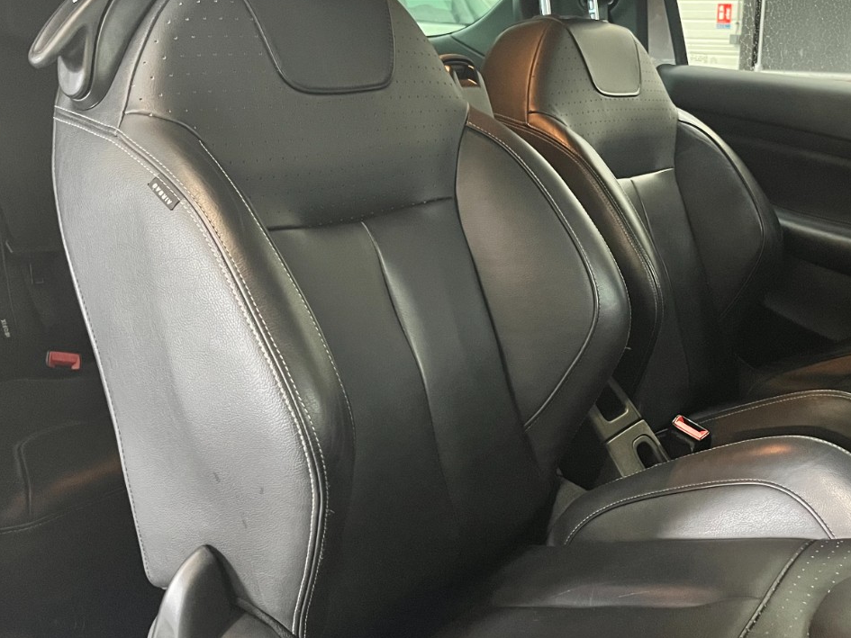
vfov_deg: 32.9
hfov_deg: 42.0
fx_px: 1082
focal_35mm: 44
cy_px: 303
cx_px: 611
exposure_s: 1/33
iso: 640
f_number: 1.6
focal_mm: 5.1
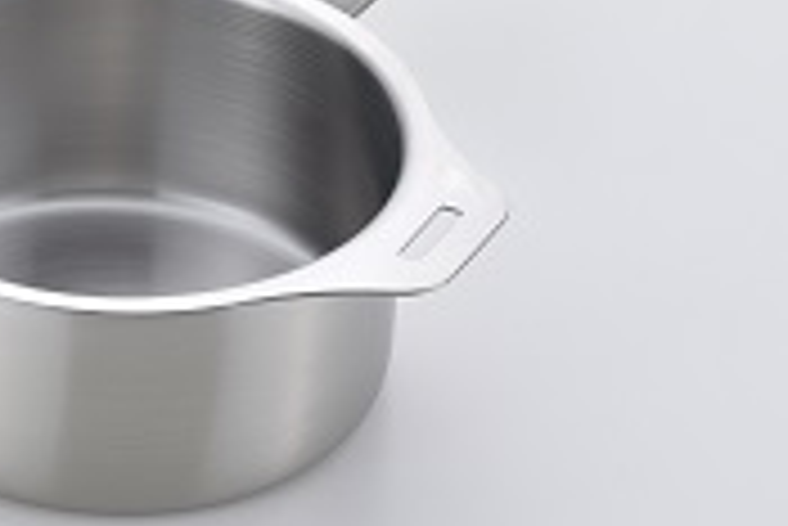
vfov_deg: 2.7
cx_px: -212
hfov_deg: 4.1
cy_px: -13
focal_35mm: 502
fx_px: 10997
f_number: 25
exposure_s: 1/100
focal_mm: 195
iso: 64
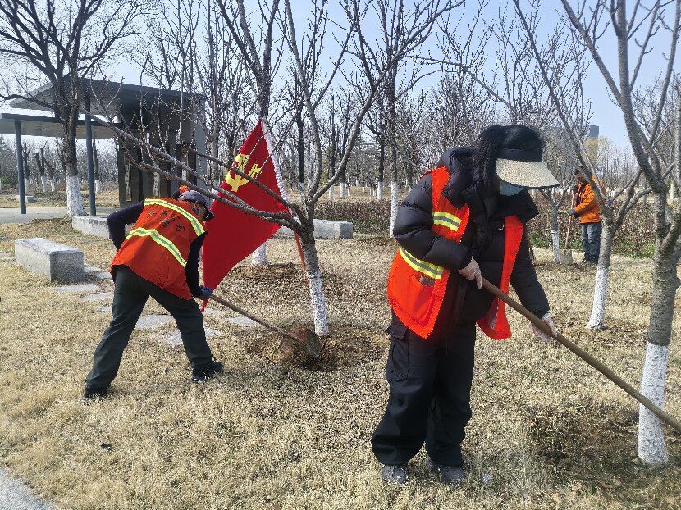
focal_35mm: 27
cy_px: 255
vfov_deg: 51.3
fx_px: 531
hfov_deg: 65.3
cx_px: 340
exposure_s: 1/2326
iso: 50
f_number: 1.9
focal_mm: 5.52
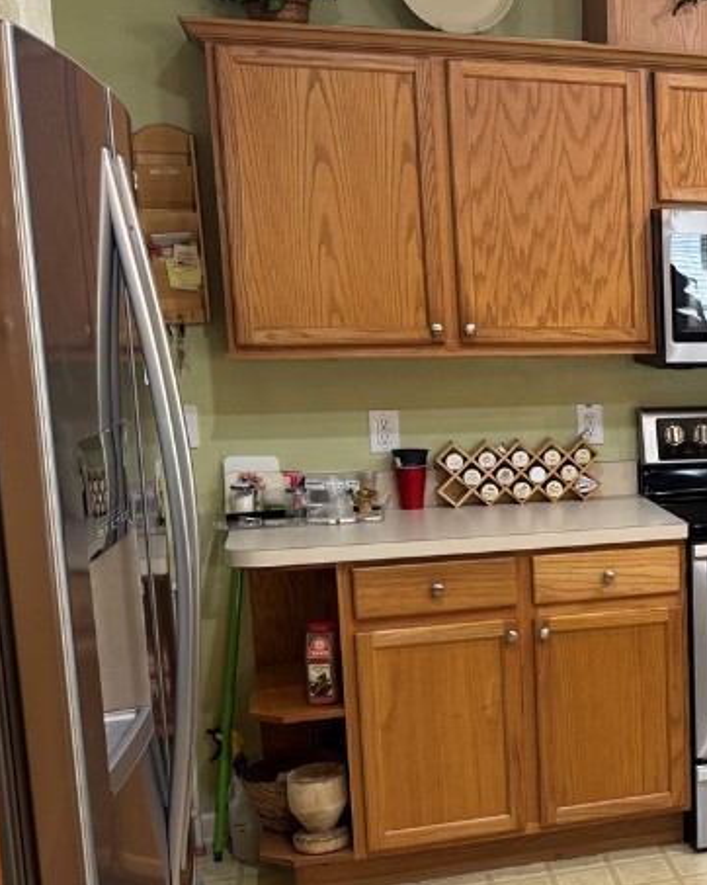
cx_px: 900
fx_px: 1387
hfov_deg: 25.1
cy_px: 510
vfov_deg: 35.3
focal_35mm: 53
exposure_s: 1/60
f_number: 1.78
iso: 200
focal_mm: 6.76
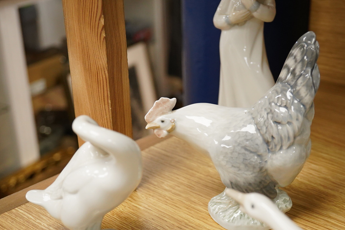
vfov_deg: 22.9
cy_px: 145
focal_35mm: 59
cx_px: 209
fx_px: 565
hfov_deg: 33.8
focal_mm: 30
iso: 2500
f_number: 6.3
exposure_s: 1/400
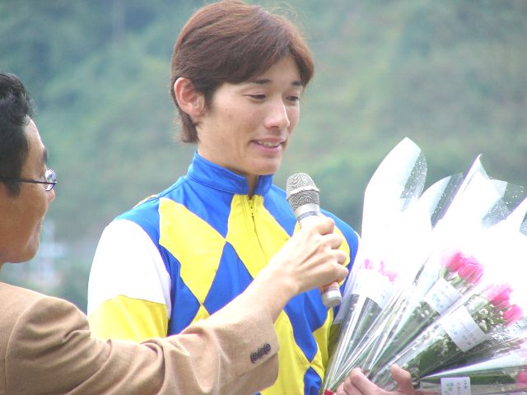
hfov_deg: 4.7
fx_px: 6440
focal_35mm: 423
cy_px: 198
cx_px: 264
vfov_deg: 3.5
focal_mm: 70.3
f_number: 2.8
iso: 50
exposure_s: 1/60
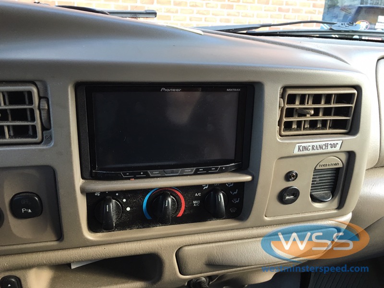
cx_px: 192
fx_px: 322
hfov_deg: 61.7
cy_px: 144
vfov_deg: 48.2
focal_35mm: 29
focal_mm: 4.15
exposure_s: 1/30
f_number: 2.2
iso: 40
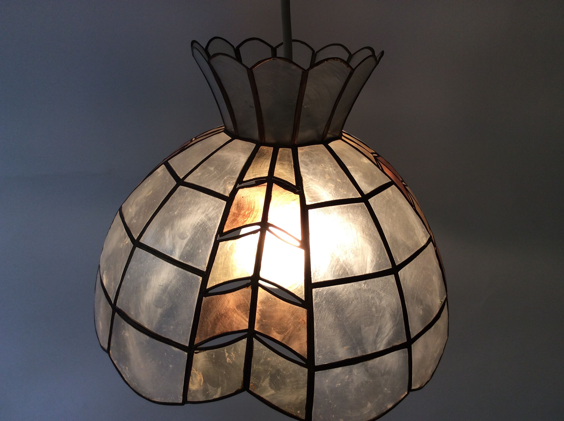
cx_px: 282
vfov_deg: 44.1
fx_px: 521
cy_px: 210
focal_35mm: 32
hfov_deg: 56.9
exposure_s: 1/174
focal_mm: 3.3
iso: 32
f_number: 2.4
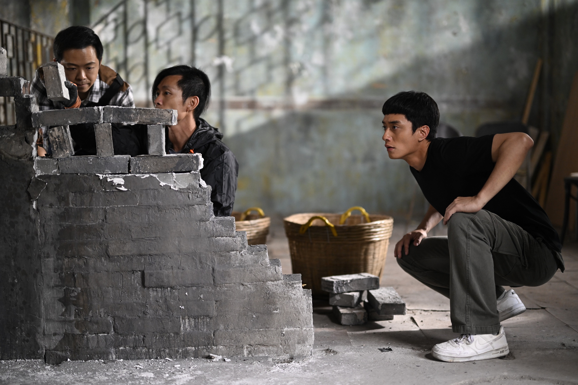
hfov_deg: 39.6
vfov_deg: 27.0
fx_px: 803
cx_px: 289
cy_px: 192
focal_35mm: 50
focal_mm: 50
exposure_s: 1/1250
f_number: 1.2
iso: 1600
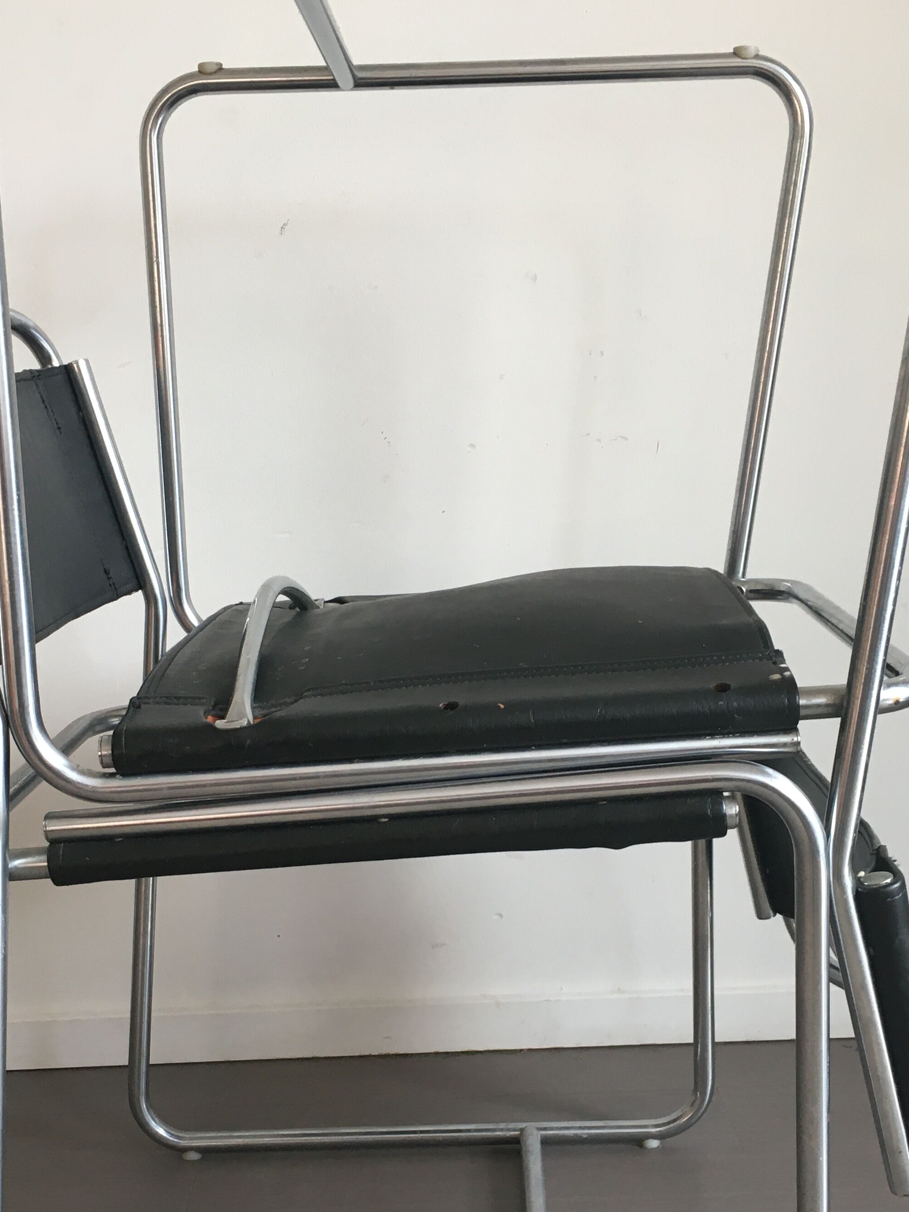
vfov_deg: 42.8
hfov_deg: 32.9
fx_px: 1540
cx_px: 422
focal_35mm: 44
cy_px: 714
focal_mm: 4.15
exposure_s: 1/33
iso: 80
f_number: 2.2
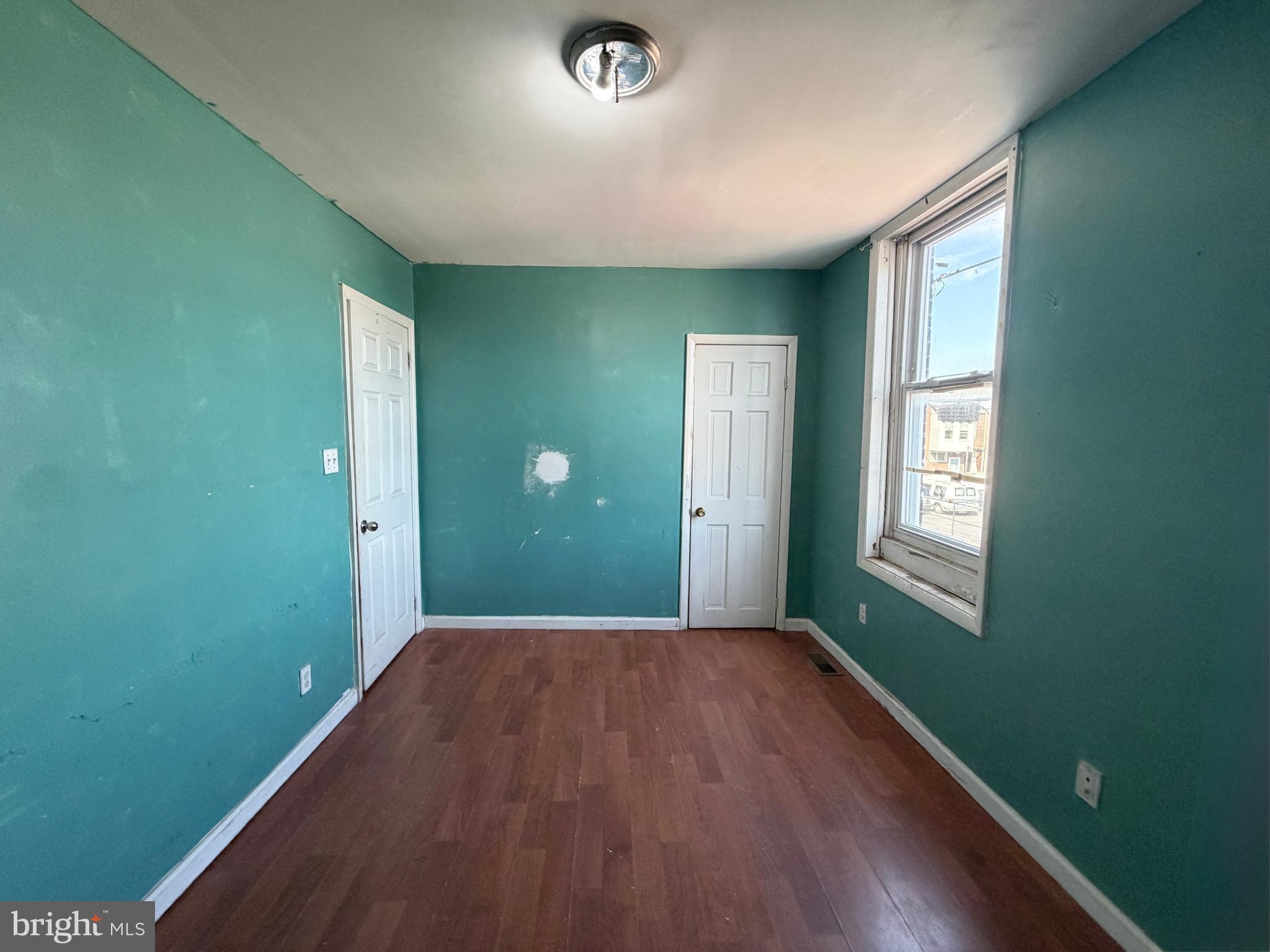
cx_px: 635
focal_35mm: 14
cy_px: 476
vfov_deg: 85.7
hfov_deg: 102.1
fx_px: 514
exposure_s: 1/121
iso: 320
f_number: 2.2
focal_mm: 2.22
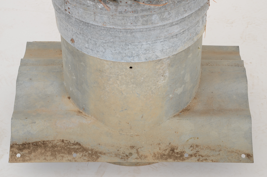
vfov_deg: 14.6
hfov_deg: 22.0
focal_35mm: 93
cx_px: 134
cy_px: 88
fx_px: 688
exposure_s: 1/160
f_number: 10
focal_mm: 62
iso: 200
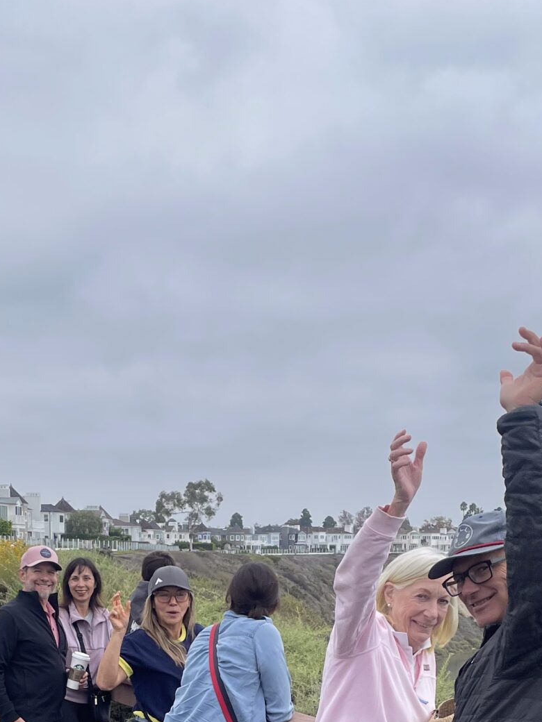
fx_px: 1336
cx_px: 173
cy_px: 786
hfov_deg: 22.8
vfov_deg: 27.7
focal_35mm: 64
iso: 32
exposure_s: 1/1350
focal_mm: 4.2
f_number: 1.6
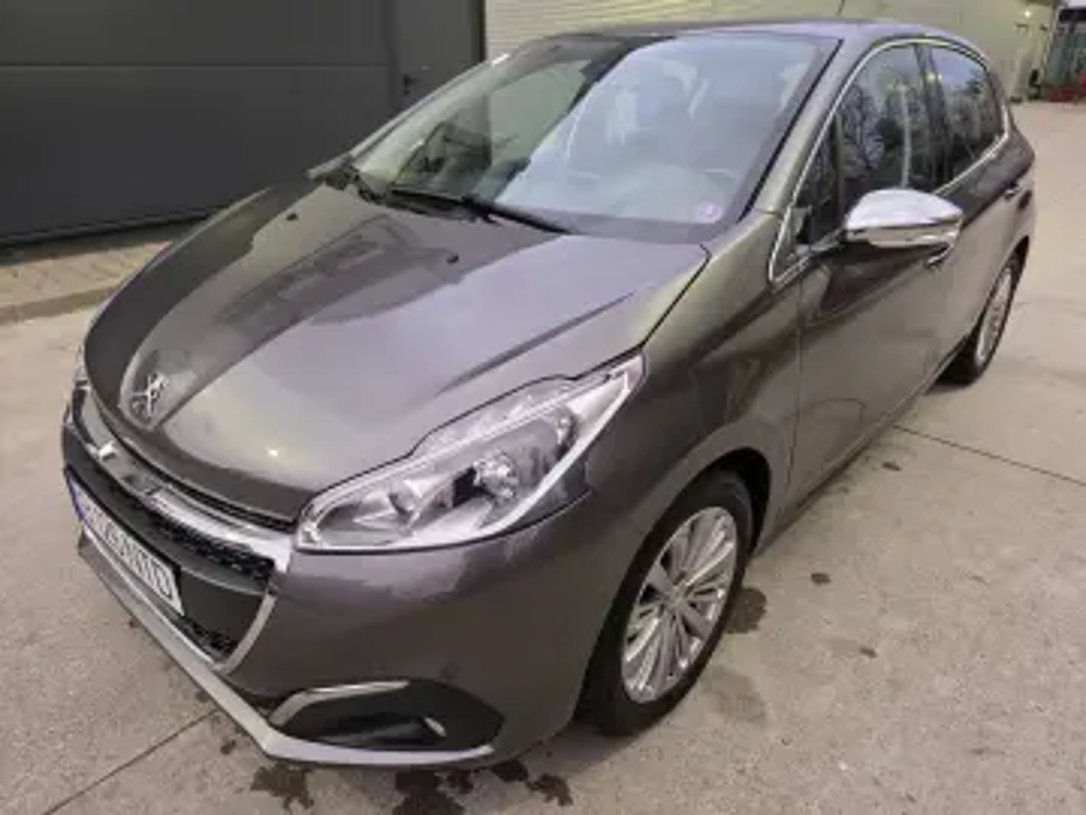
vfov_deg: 58.9
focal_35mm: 23
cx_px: 543
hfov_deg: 73.9
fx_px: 722
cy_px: 408
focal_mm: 6.3
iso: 640
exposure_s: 1/100
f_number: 1.7
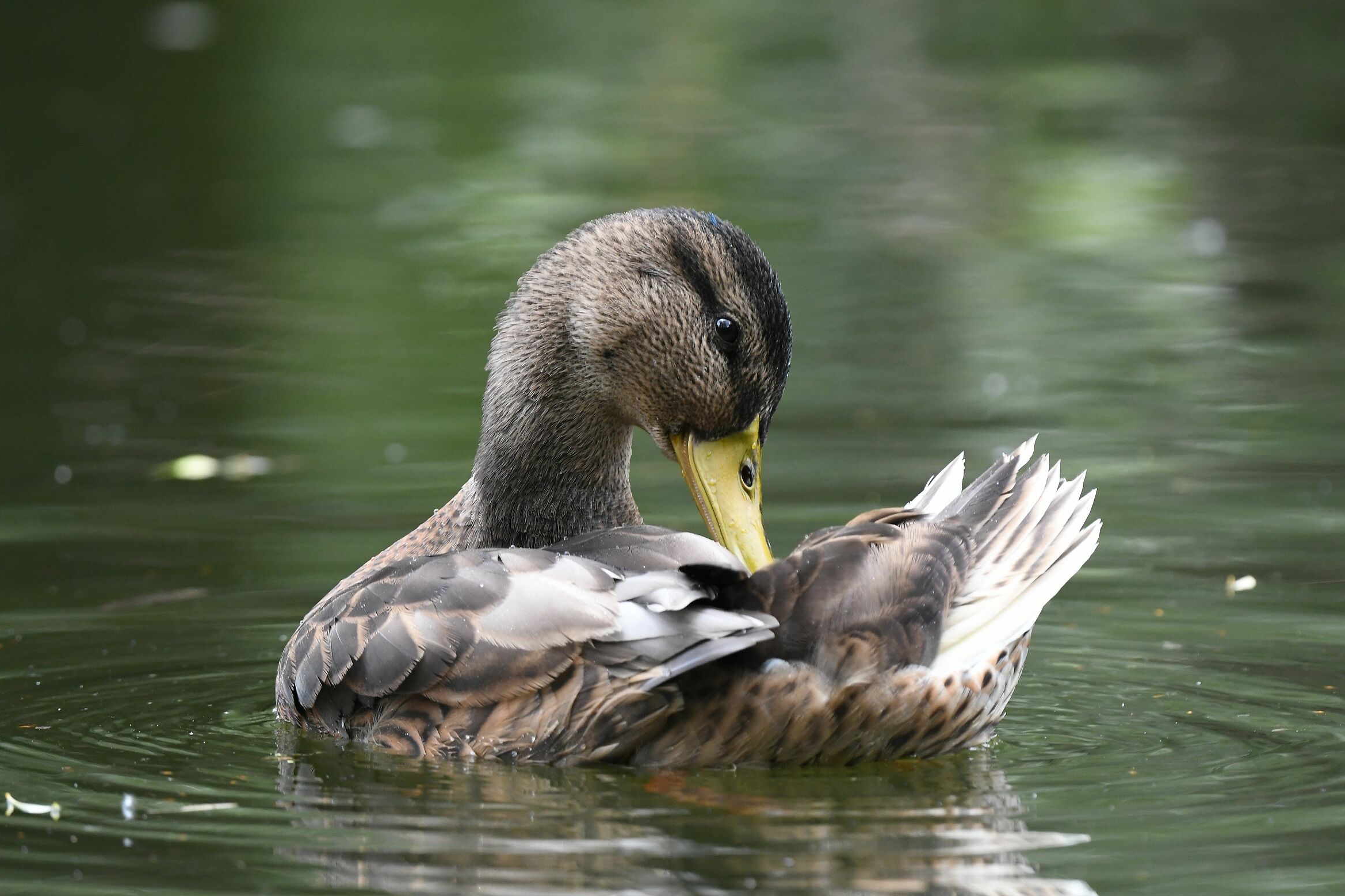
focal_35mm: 770
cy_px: 441
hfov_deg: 2.7
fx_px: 28762
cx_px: 659
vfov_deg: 1.8
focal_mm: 500
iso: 1600
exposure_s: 1/500
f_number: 6.3
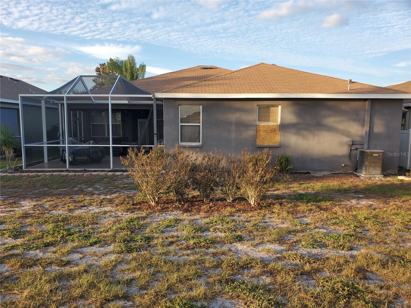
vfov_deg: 53.1
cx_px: 206
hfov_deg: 67.3
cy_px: 154
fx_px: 309
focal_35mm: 26
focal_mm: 4.3
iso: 50
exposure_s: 1/375
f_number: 2.4
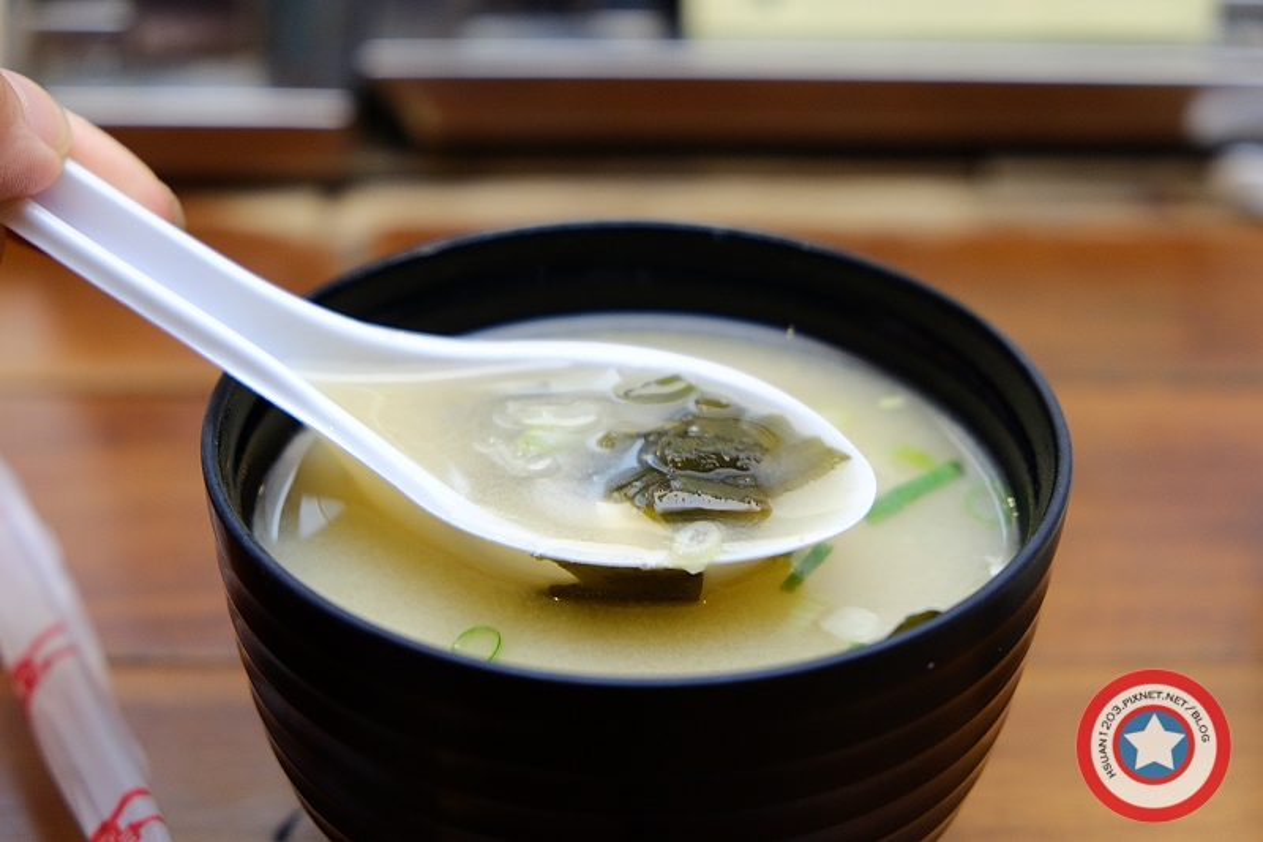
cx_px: 632
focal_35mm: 76
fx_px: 2666
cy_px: 421
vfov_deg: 17.9
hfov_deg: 26.7
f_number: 4
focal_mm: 50.5
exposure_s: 1/15
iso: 640
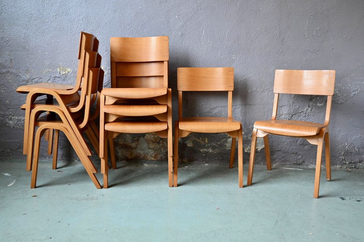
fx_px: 359
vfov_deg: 37.3
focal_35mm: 36
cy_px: 121
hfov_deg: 53.8
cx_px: 180
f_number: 4
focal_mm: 34.5
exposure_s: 1/125
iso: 900
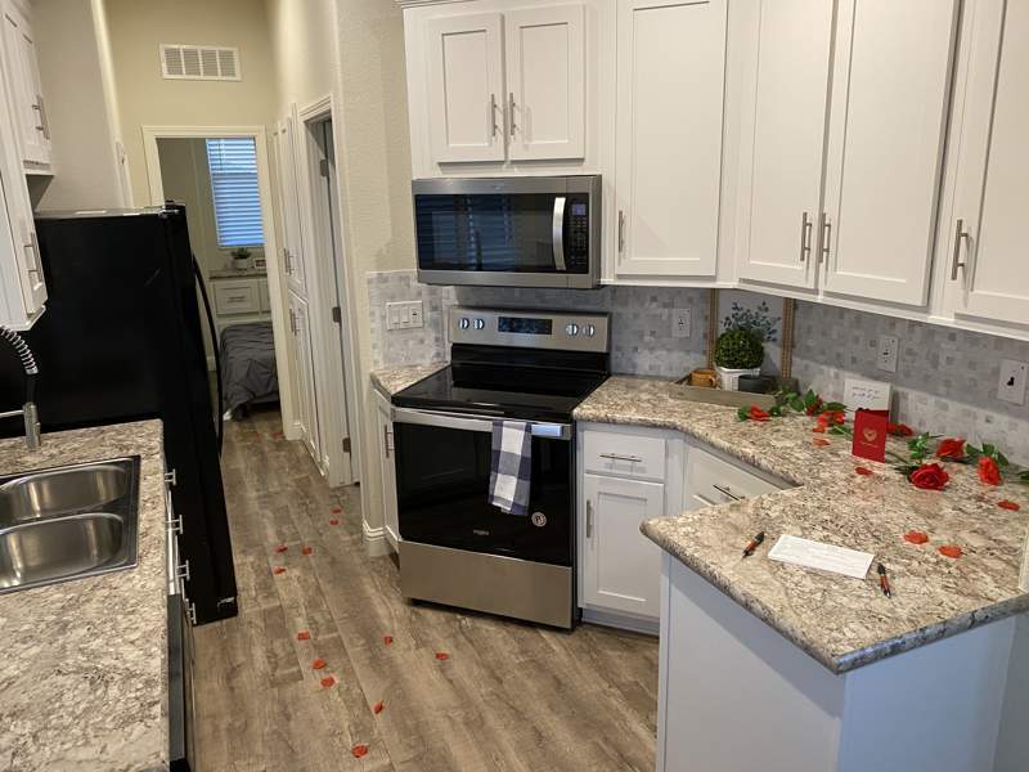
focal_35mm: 26
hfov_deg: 67.3
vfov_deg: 53.1
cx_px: 514
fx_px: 773
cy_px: 386
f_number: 1.8
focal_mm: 4.25
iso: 250
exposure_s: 1/60
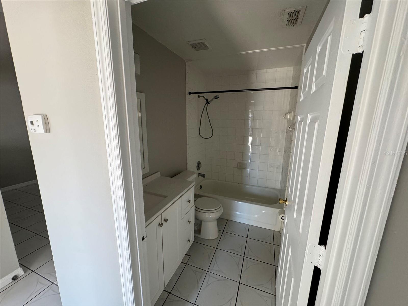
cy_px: 153
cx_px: 204
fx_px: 165
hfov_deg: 102.1
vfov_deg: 85.7
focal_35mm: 14
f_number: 2.2
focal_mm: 2.22
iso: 250
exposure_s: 1/120
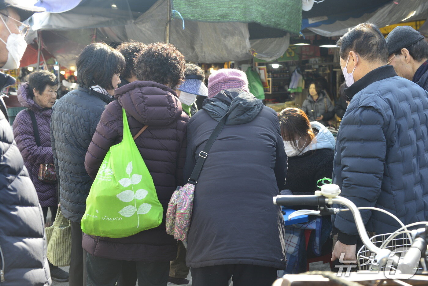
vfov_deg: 28.1
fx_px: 571
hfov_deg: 41.1
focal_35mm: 48
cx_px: 214
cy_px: 143
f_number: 5.6
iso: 250
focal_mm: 48
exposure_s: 1/125
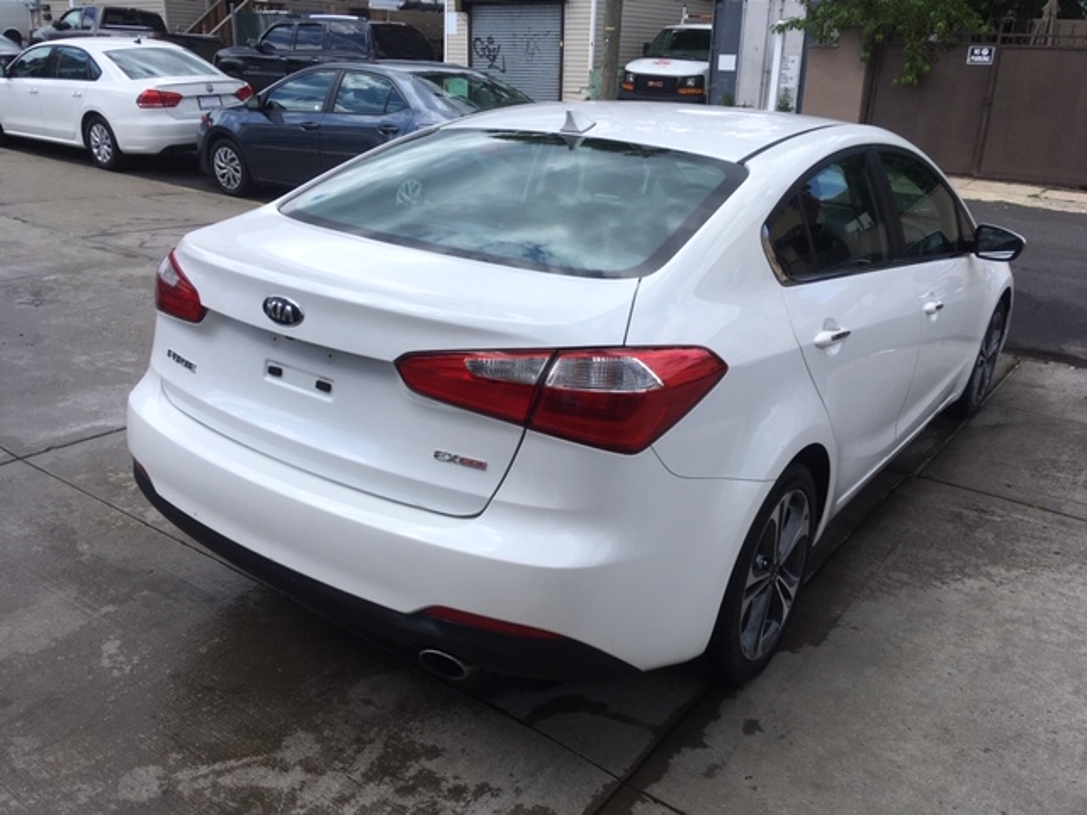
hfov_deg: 61.7
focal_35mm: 29
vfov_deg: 48.2
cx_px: 544
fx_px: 911
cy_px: 408
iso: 25
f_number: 2.2
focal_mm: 4.15
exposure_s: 1/1425
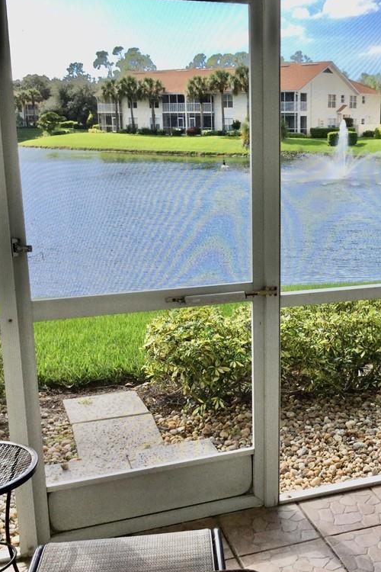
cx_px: 290
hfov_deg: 30.0
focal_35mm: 44
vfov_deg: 44.5
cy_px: 285
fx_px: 698
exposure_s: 1/673
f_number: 2.4
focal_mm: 3.3
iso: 25
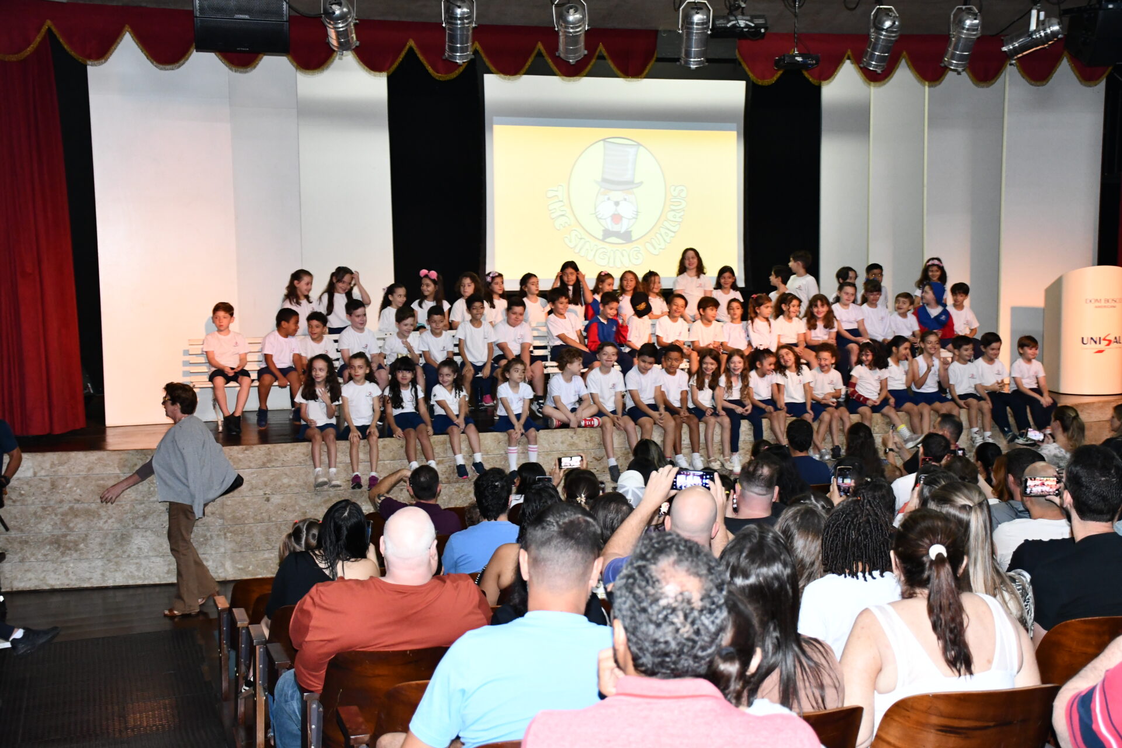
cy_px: 374
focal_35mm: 48
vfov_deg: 28.1
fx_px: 1496
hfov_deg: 41.1
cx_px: 561
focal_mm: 32
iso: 2500
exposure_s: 1/60
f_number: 4
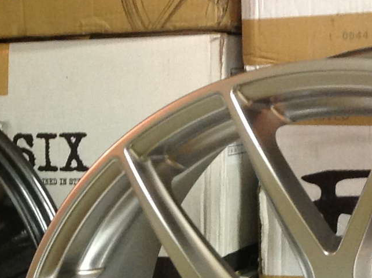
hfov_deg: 13.9
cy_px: 409
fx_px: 1514
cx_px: 40
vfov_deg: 10.2
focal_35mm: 141
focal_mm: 4.28
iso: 125
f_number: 2.4
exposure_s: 1/17
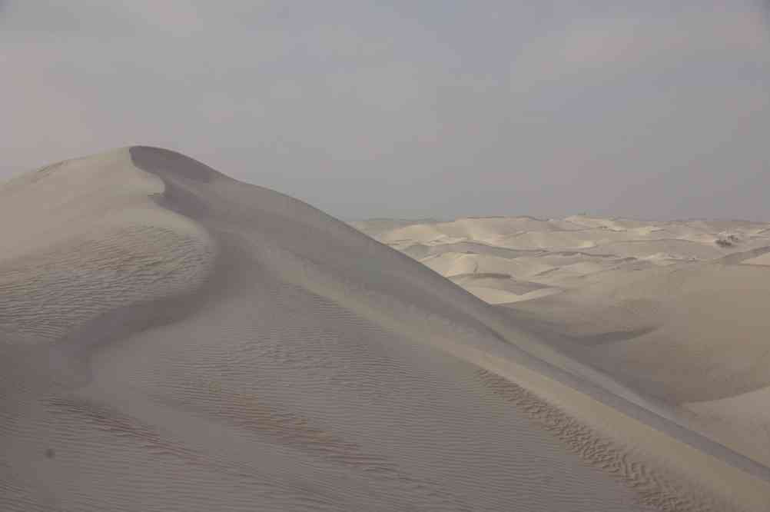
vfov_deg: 25.7
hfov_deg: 37.9
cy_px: 256
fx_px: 1122
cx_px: 385
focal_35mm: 52
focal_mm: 35
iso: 100
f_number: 8
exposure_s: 1/350
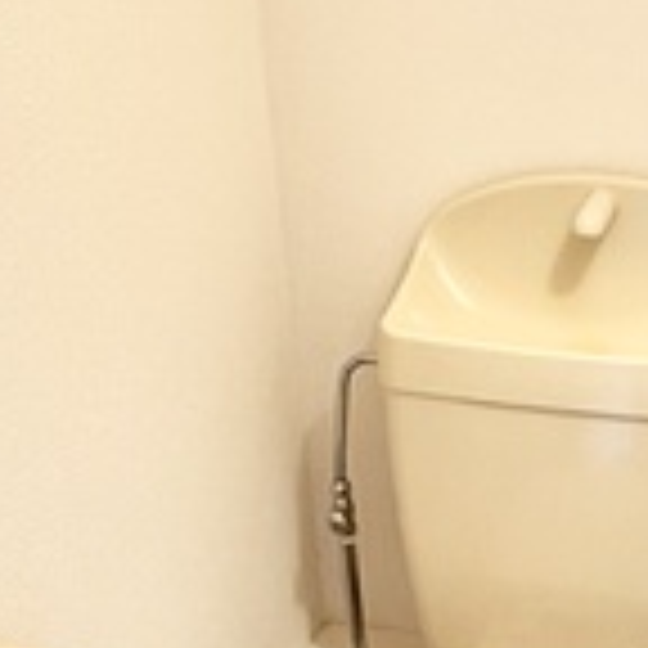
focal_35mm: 60
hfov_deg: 28.0
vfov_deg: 27.6
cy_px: 583
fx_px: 1271
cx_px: 513
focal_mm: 2.22
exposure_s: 1/60
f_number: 2.2
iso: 160
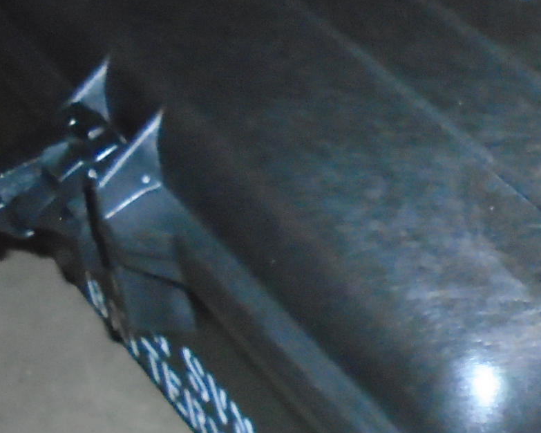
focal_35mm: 84
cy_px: 311
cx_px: 648
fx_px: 1345
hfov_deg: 21.2
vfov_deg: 18.2
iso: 800
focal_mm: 4.6
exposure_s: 1/30
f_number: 8
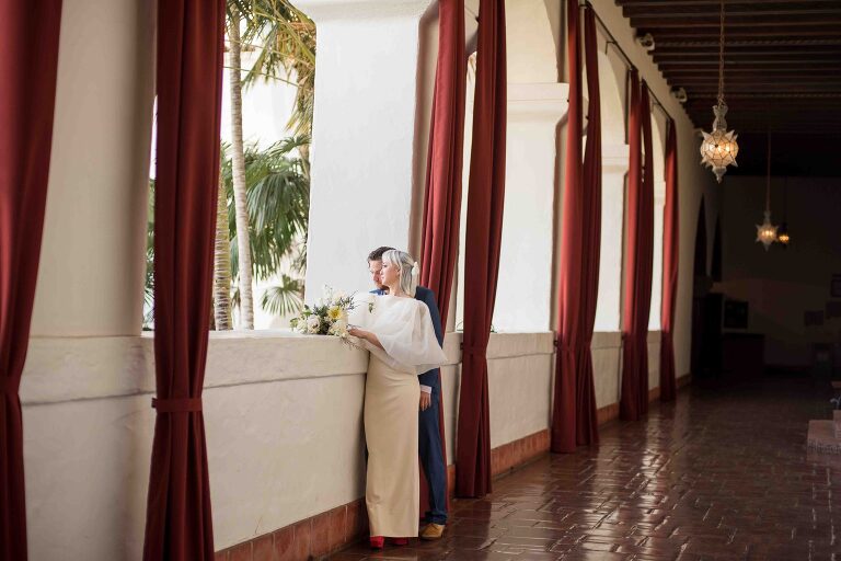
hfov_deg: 39.6
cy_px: 280
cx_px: 420
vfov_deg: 27.0
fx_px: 1168
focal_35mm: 50
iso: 320
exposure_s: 1/400
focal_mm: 50
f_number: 2
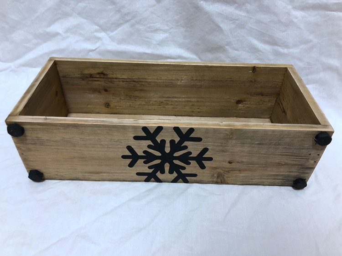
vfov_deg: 49.8
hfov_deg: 63.4
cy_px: 128
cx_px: 171
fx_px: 277
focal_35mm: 28
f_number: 1.8
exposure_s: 1/15
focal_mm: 3.99
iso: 64
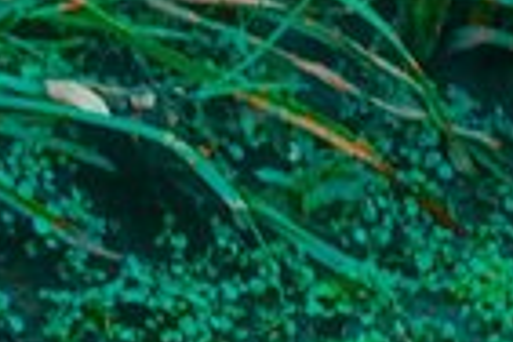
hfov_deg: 1.1
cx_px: -651
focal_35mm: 1836
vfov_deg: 0.7
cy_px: 628
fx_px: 26161
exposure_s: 1/1250
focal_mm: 250
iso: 8000
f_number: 8
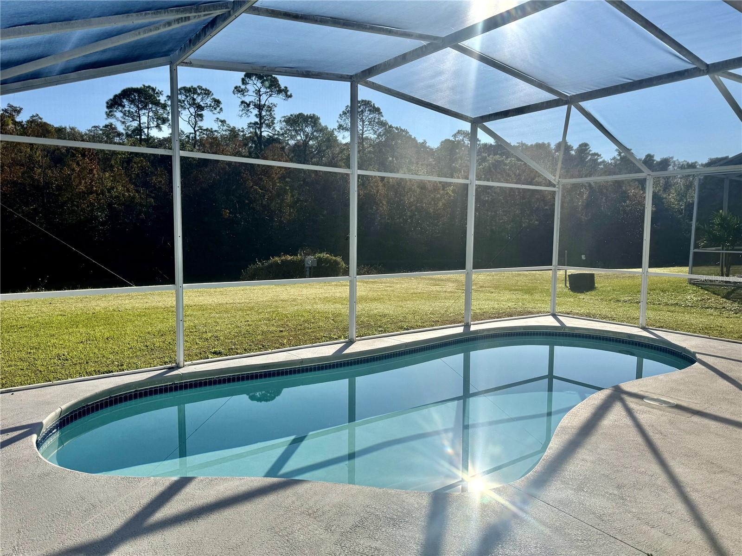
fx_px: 514
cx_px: 371
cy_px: 278
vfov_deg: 56.8
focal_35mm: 24
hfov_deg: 71.6
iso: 80
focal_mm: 6.76
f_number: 1.78
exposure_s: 1/4950
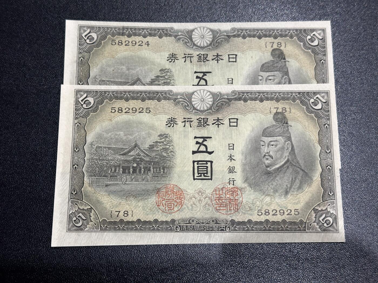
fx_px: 524
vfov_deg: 30.3
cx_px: 189
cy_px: 142
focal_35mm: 48
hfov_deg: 39.7
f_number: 1.78
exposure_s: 1/50
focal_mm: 6.86
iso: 125
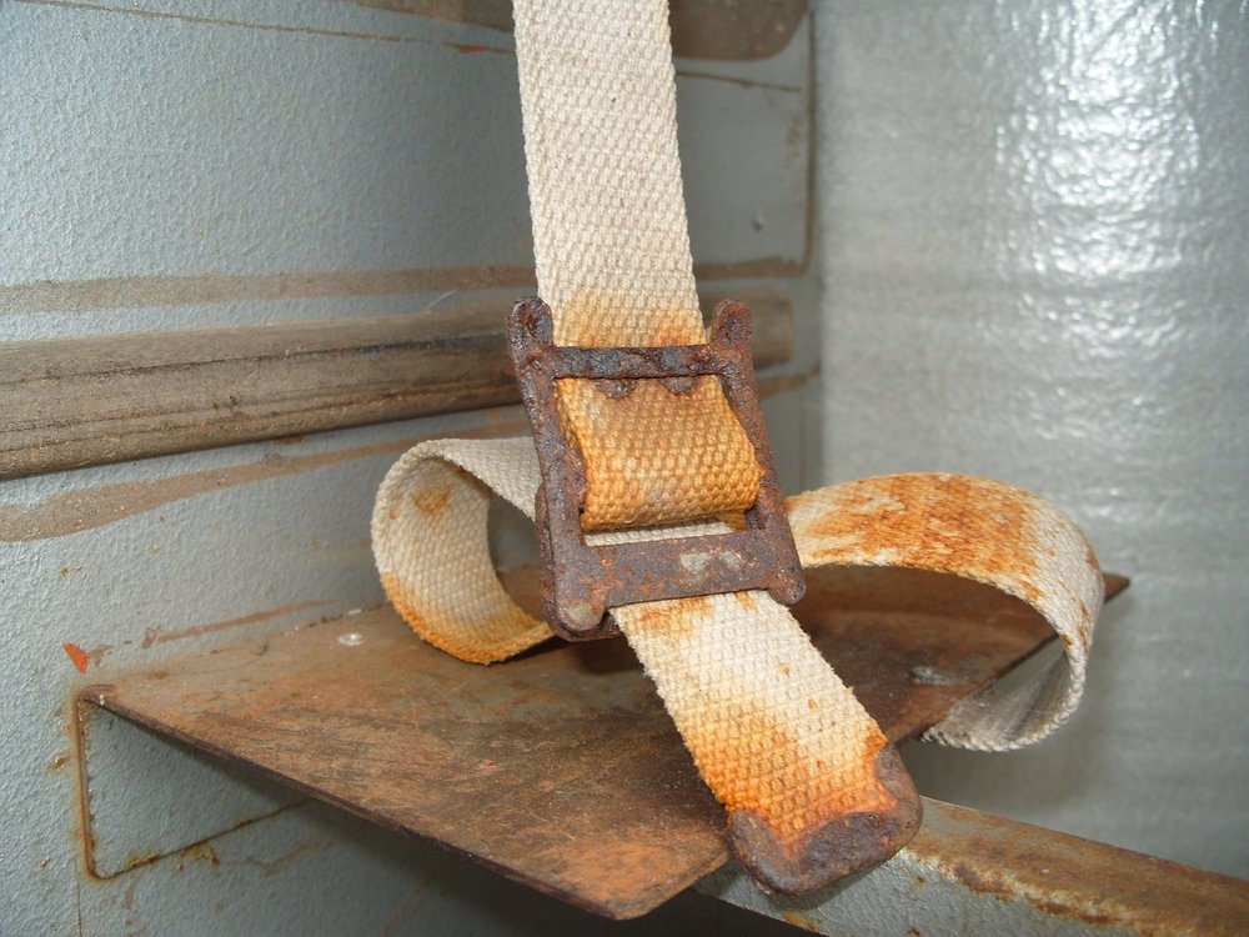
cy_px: 468
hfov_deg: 52.6
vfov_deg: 40.7
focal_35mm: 35
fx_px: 1263
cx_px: 624
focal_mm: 7.8
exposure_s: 1/45
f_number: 2.8
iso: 80
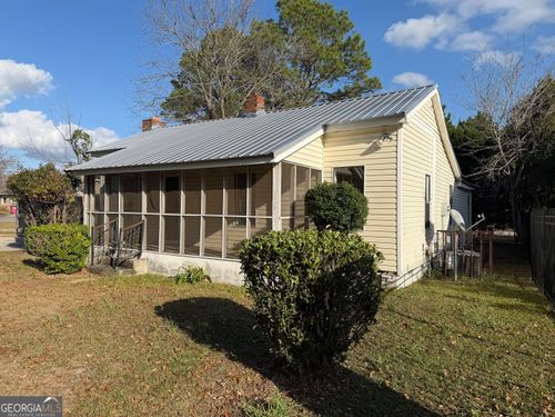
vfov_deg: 56.8
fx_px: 385
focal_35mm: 24
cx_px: 278
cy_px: 208
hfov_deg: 71.6
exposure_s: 1/4975
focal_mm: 6.76
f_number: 1.78
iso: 80
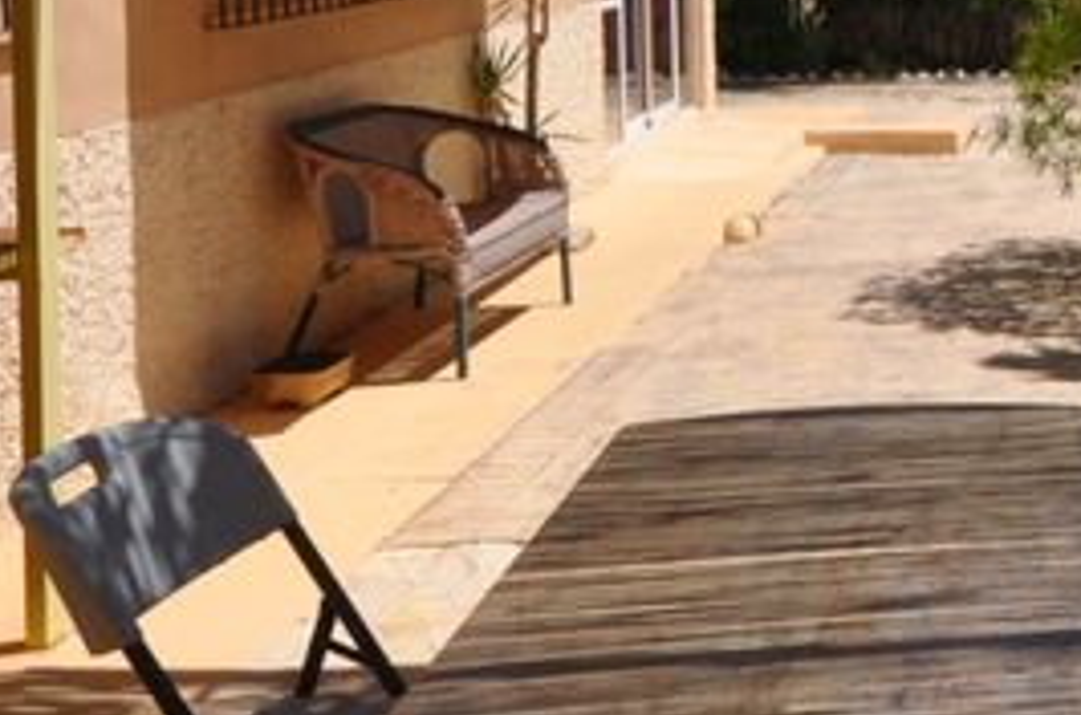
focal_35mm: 64
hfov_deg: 26.5
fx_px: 1917
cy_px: 2
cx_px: 1424
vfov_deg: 20.5
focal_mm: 12
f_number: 10
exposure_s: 1/400
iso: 200
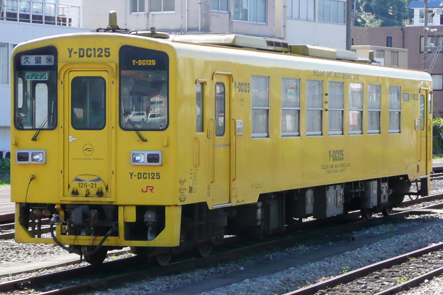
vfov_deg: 10.2
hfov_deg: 15.2
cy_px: 141
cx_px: 220
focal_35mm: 135
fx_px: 1661
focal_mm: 12.7
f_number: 4.6
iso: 100
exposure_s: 1/160
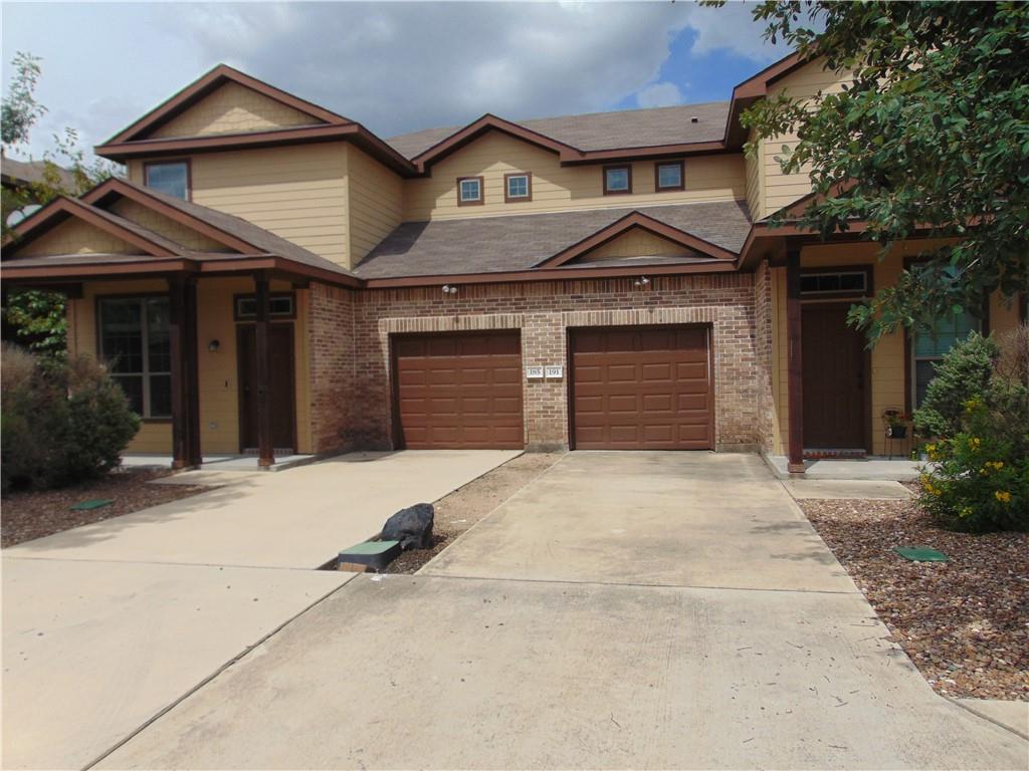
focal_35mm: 25
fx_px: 743
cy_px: 386
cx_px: 514
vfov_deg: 54.9
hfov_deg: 69.4
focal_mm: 4.5
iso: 80
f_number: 7.7
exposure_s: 1/400
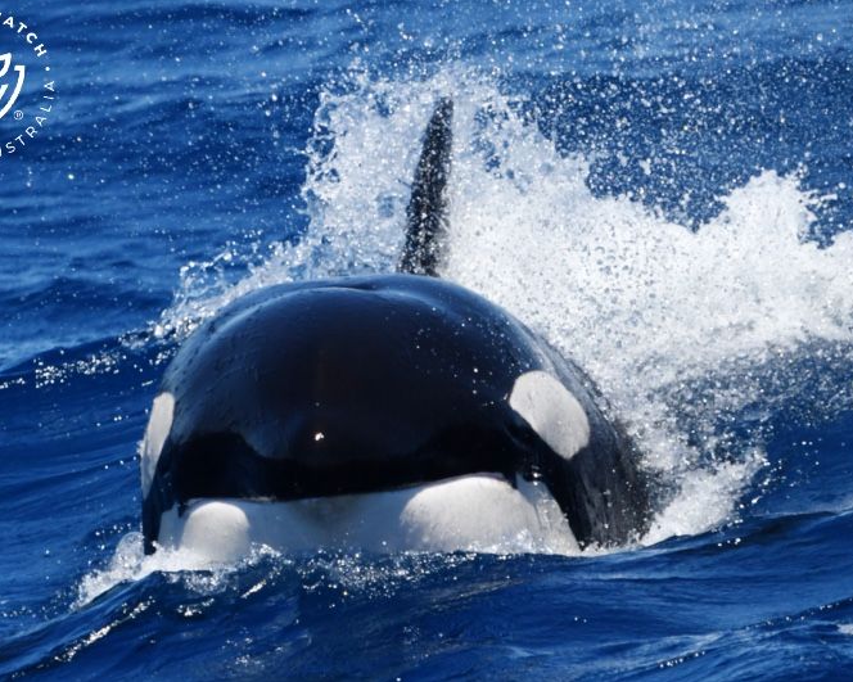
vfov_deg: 2.9
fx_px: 13706
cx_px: 410
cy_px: 341
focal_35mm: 543
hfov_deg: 3.6
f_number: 6.3
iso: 900
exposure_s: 1/8000
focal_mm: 480
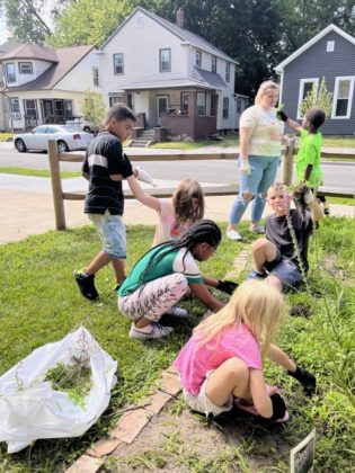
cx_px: 178
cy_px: 236
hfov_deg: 53.1
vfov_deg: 67.3
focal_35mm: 26
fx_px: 356
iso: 50
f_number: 1.6
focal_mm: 5.1
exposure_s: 1/1140
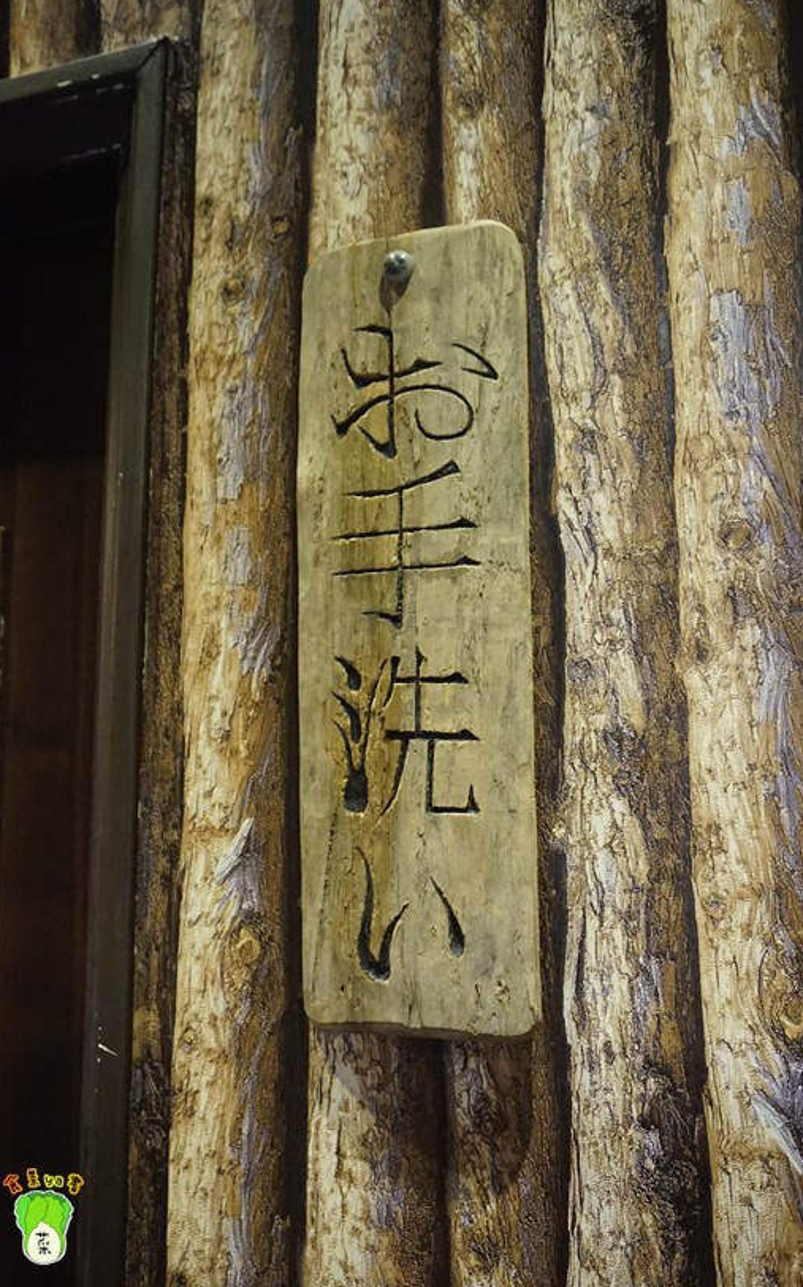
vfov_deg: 51.0
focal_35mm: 39
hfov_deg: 33.1
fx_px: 1350
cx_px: 400
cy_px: 642
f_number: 4.5
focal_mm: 25
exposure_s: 1/20
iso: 3200
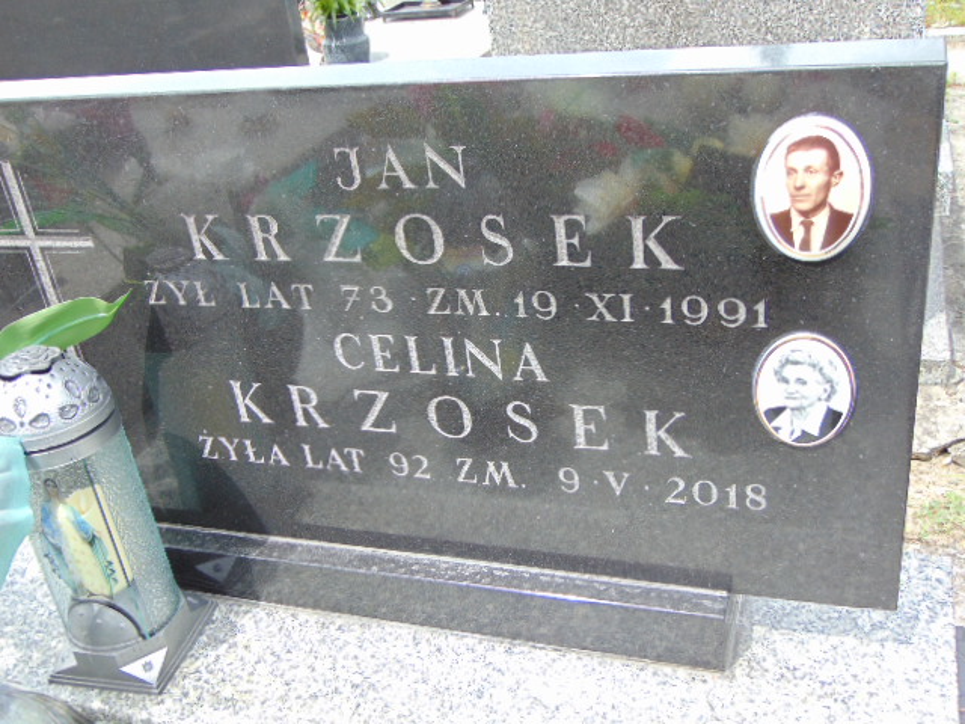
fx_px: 1087
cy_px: 362
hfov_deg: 47.9
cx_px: 482
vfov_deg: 36.8
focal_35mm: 39
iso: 80
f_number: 3.3
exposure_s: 1/250
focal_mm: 6.9
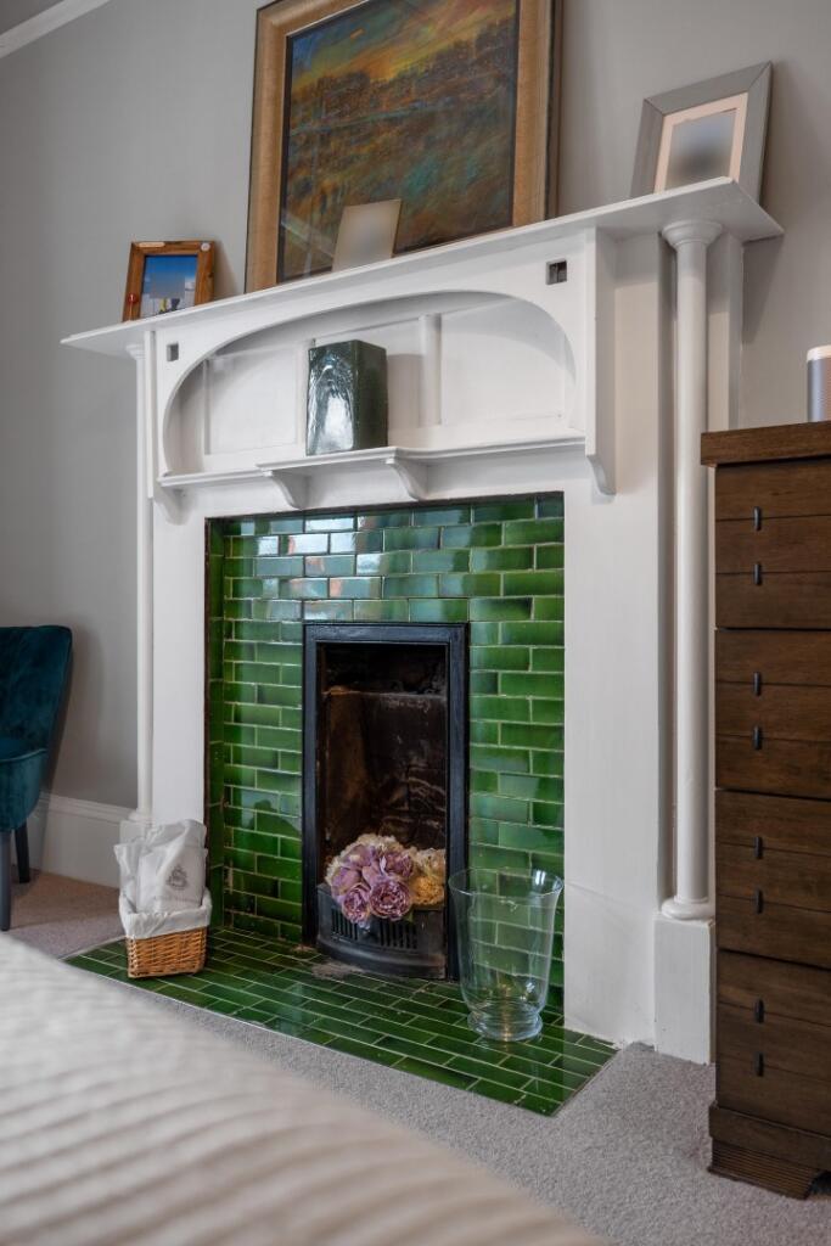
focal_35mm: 28
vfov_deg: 65.5
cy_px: 623
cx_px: 416
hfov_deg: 46.4
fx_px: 969
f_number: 4
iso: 640
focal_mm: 28
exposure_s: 1/25
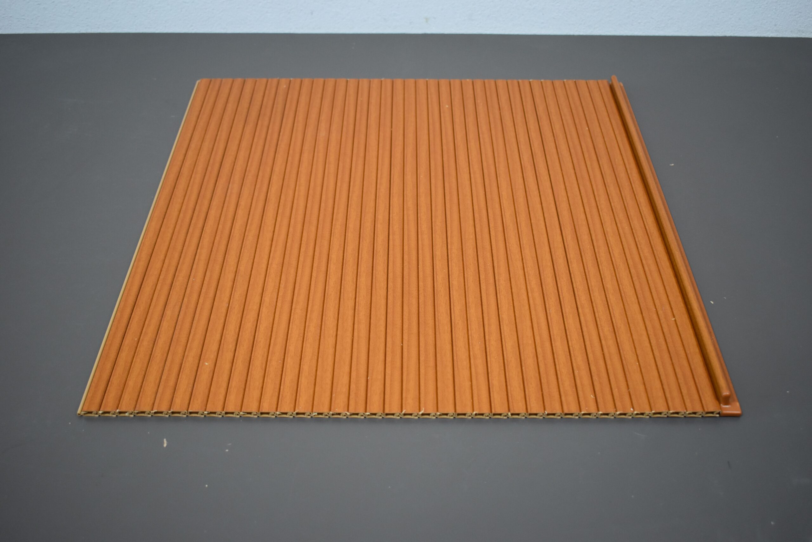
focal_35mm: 40
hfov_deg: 47.9
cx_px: 406
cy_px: 271
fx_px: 913
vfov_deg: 33.0
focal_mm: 27
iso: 800
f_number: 4
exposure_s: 1/200
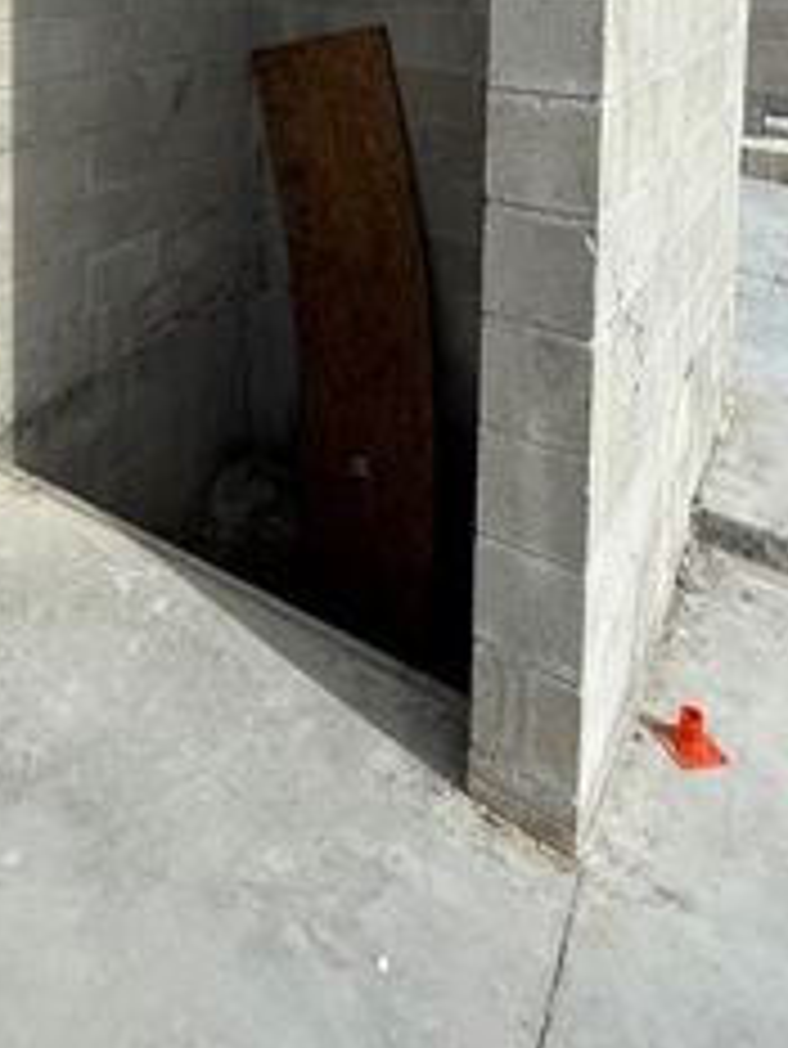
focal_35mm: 32
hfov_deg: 42.5
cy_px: -13
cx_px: 178
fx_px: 970
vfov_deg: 46.8
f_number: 2.2
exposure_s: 1/1901
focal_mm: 2.22
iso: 50
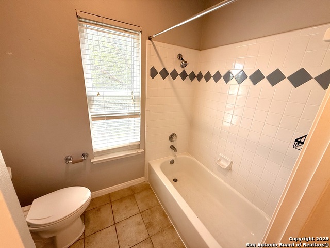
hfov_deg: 102.1
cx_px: 165
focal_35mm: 14
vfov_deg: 85.7
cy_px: 124
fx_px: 133
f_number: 2.2
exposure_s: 1/112
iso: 64
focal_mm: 2.22
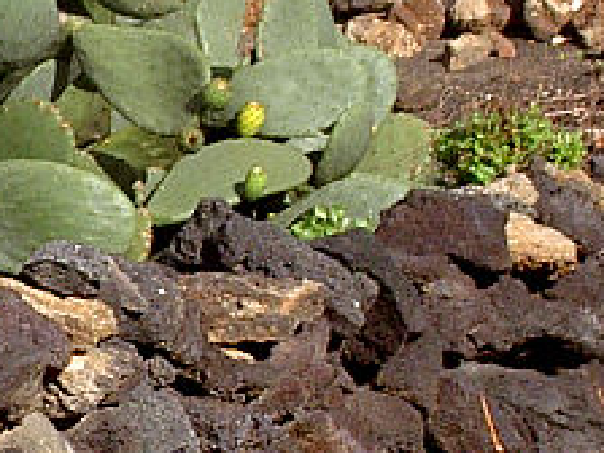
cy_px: 46
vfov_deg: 2.7
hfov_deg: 3.6
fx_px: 9544
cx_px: -553
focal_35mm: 547
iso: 50
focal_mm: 16.8
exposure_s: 1/400
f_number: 4.9
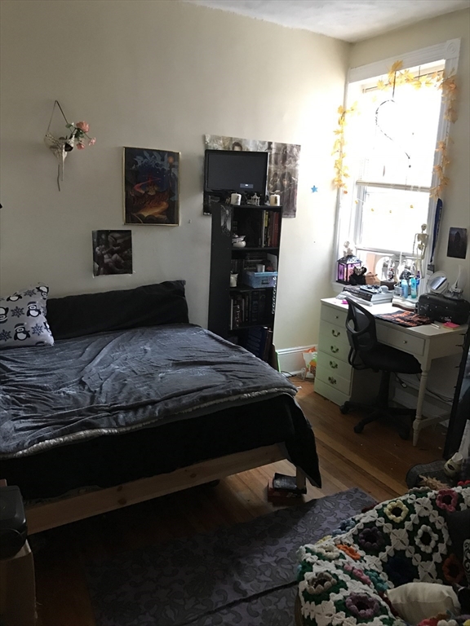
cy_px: 313
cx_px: 235
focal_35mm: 28
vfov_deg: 63.4
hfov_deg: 49.7
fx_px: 507
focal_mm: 3.99
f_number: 1.8
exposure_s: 1/15
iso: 80
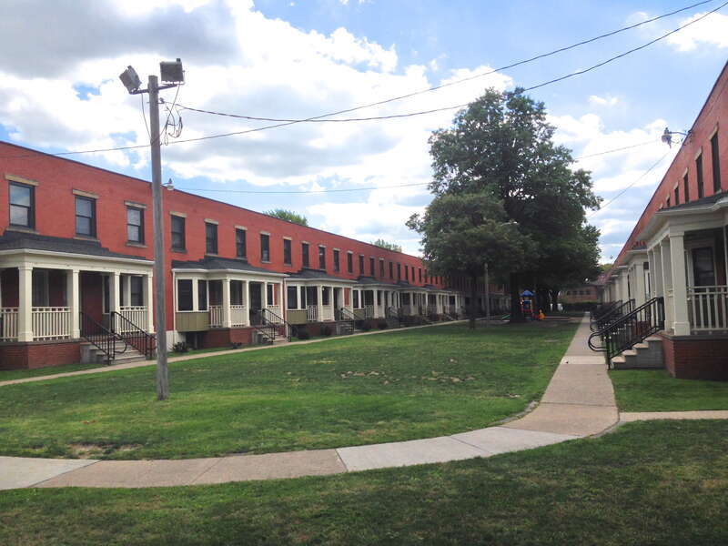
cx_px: 364
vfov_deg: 42.9
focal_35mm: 33
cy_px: 273
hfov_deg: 55.4
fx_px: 694
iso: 50
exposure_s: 1/2262
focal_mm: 4.12
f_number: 2.4
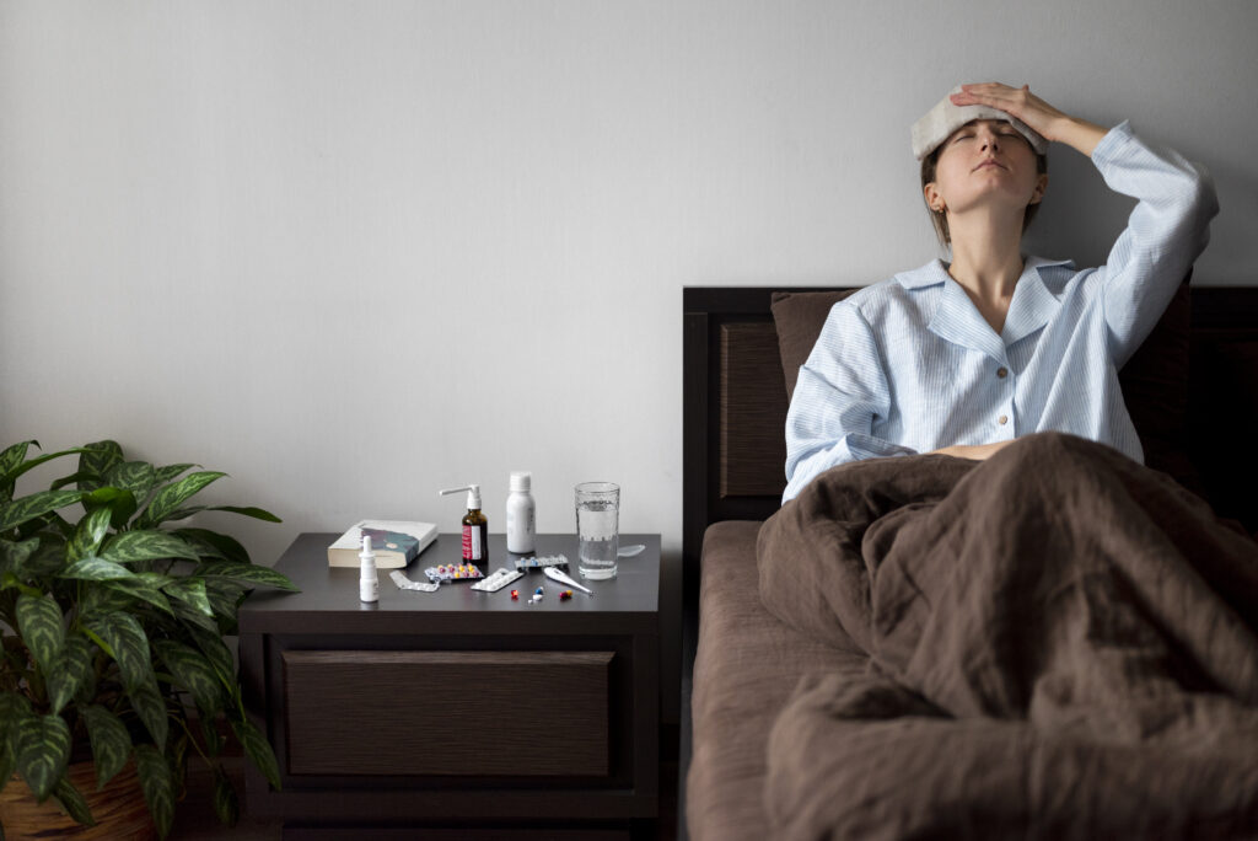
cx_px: 629
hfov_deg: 39.6
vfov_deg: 27.0
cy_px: 420
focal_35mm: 50
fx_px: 1748
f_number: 1.8
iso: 640
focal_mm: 50
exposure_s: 1/80
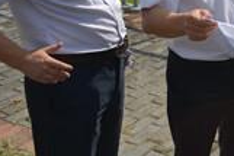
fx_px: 461
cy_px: -77
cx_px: 352
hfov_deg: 23.0
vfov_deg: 17.3
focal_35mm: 71
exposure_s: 1/640
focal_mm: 19
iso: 125
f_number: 7.1
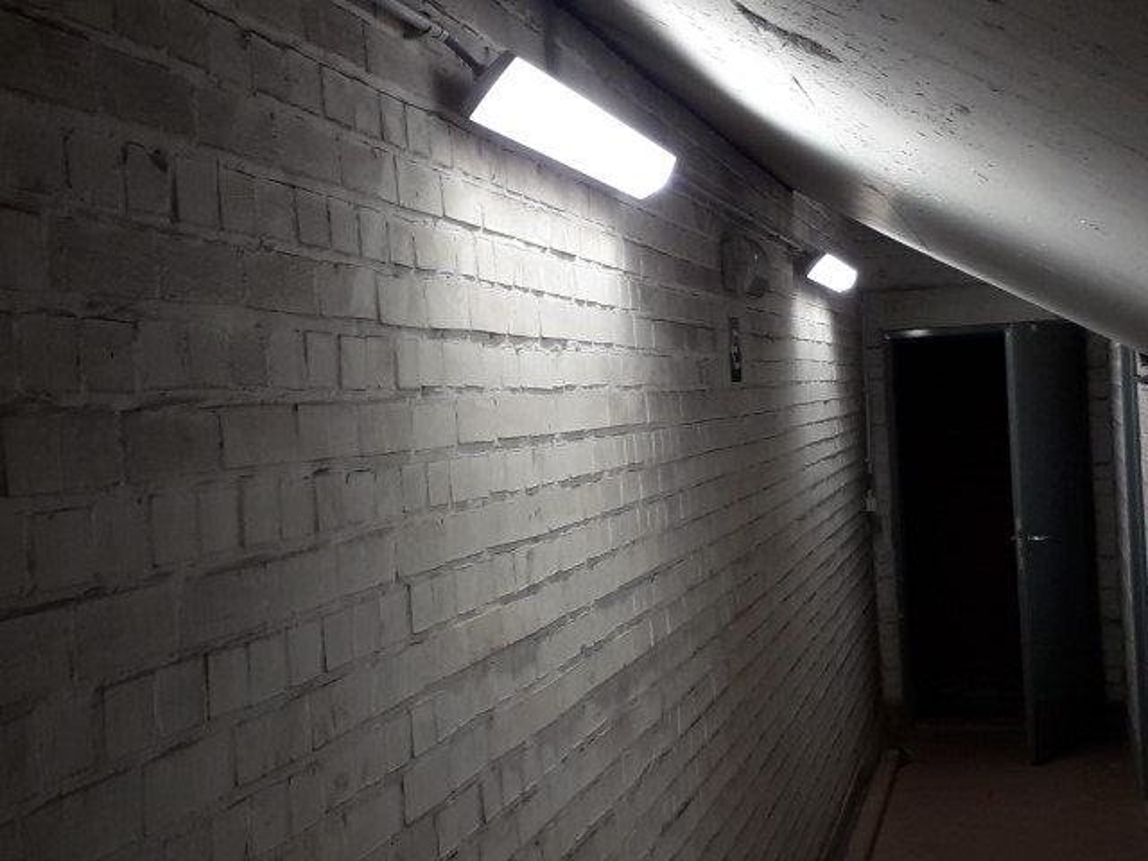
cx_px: 574
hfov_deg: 65.3
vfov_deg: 51.4
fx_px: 895
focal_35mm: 27
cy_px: 430
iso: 50
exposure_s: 1/50
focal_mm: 3.6
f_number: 1.9
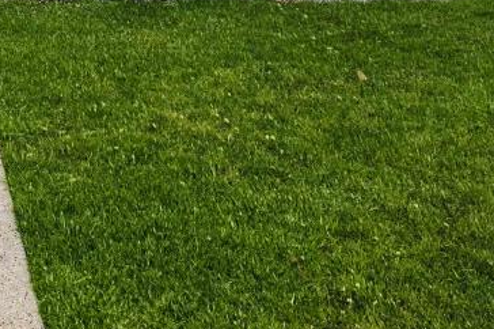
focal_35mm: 66
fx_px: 905
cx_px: -117
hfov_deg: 26.7
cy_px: -203
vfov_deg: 17.8
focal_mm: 16
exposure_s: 1/50
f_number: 8
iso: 100
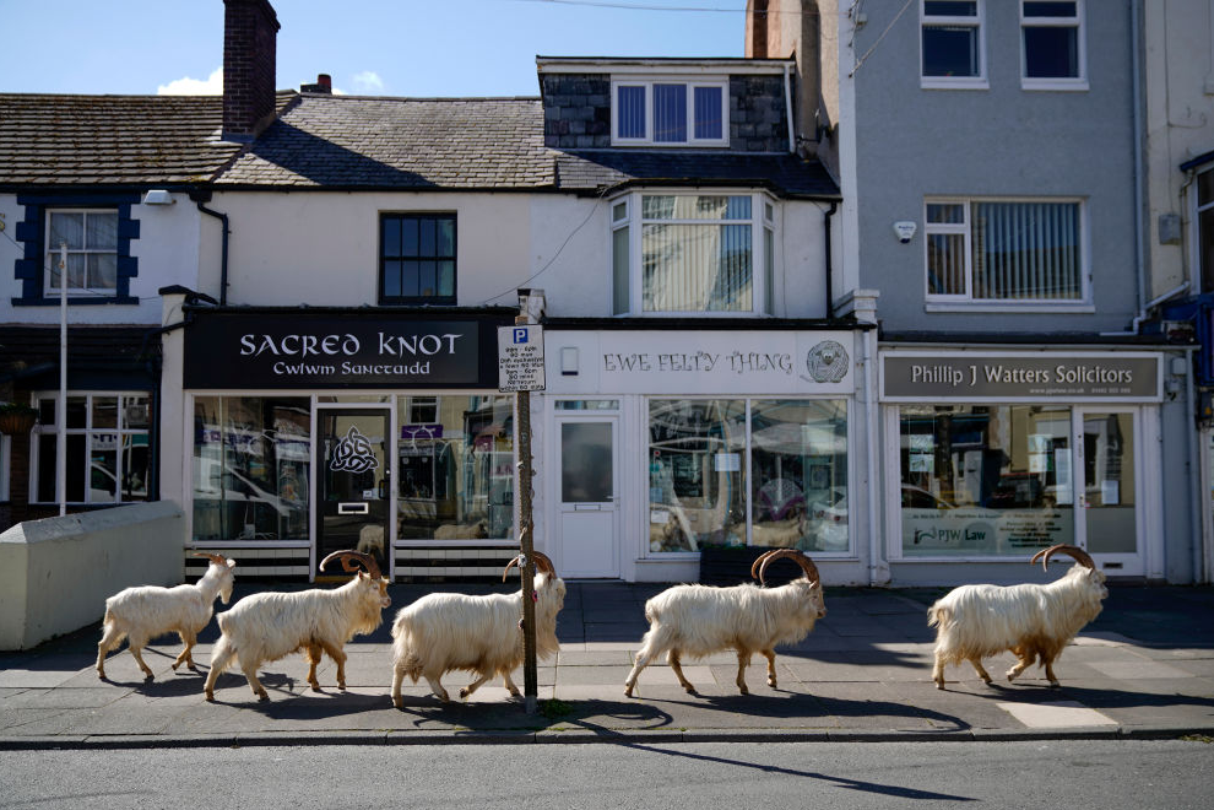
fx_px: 1012
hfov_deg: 61.9
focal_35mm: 30
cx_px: 613
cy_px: 409
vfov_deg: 43.6
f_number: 2.8
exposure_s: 1/800
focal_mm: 29
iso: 50
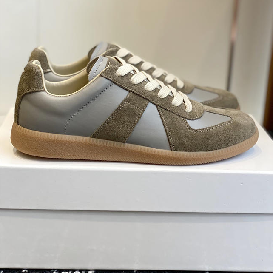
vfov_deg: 27.6
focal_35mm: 62
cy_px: 105
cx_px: 136
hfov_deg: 27.7
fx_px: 553
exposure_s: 1/122
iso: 64
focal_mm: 6
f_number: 2
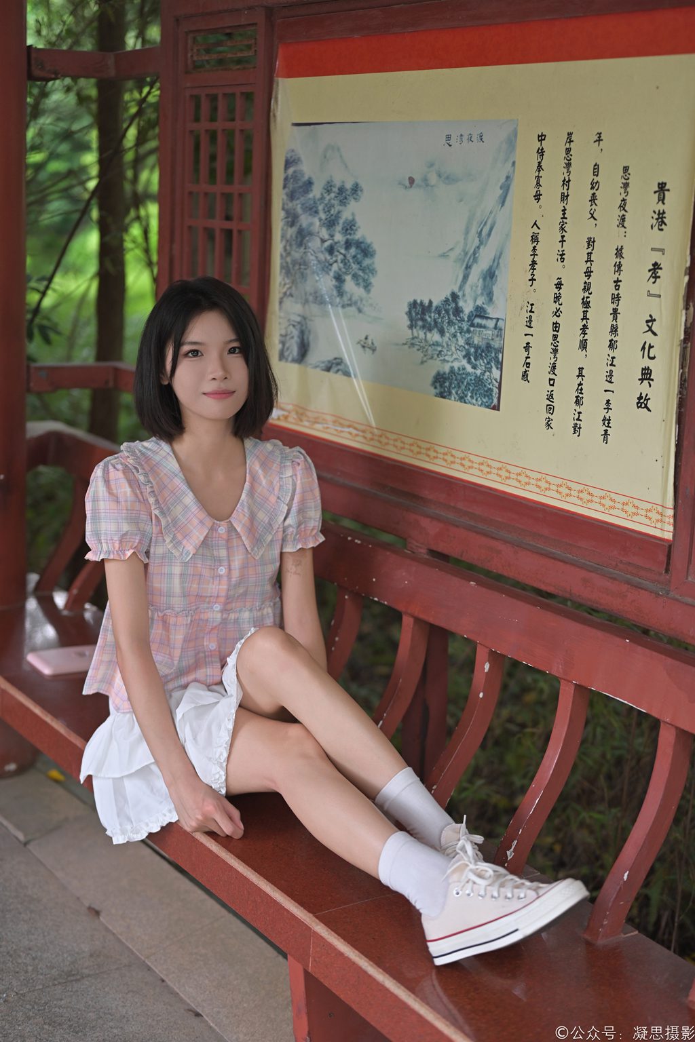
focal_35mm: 50
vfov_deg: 39.6
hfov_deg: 27.0
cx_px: 348
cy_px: 521
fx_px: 1448
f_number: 2.2
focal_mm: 50
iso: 450
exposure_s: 1/100
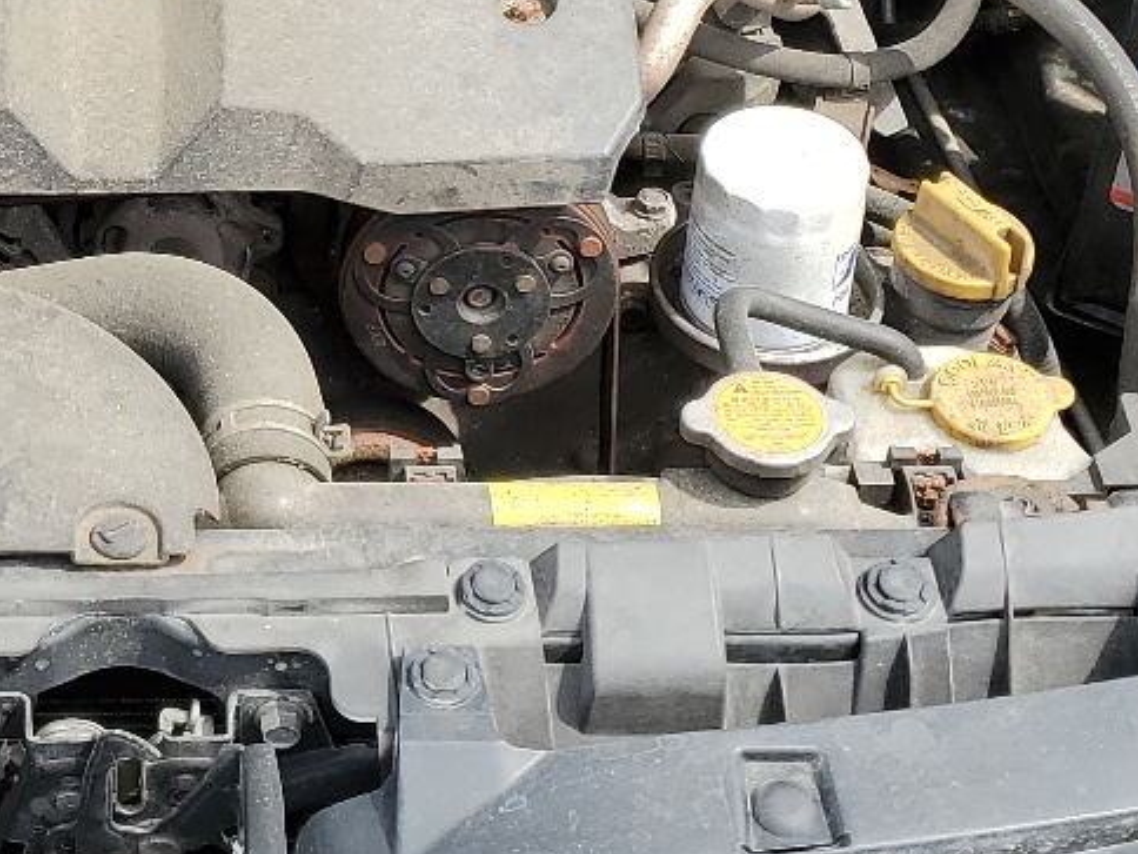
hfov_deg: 22.3
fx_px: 2827
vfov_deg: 17.0
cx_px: 143
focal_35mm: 86
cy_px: 111
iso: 50
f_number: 1.5
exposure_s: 1/1111
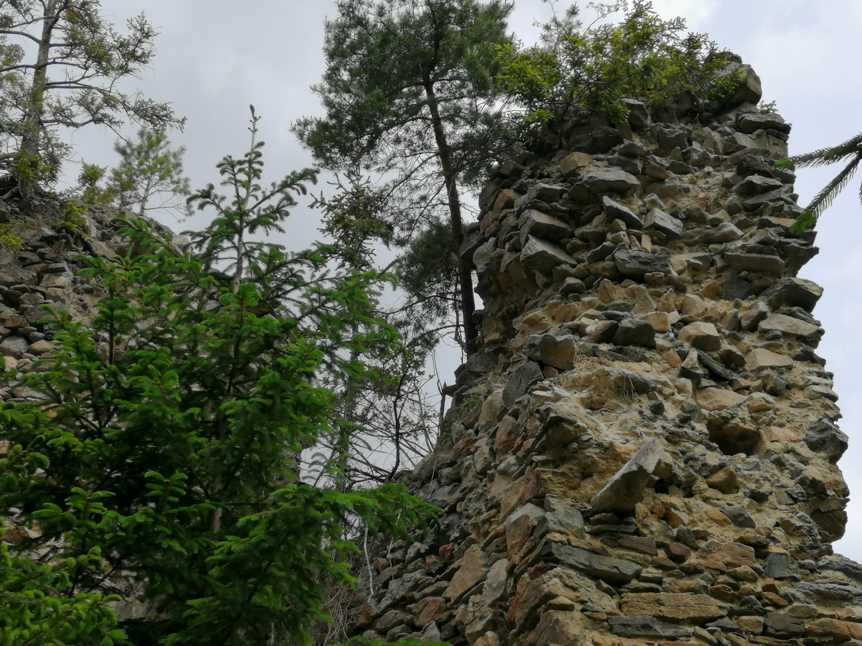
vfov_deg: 26.1
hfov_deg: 34.4
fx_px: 1394
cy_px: 323
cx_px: 431
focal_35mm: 56
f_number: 1.8
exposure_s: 1/1443
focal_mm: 3.95
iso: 50
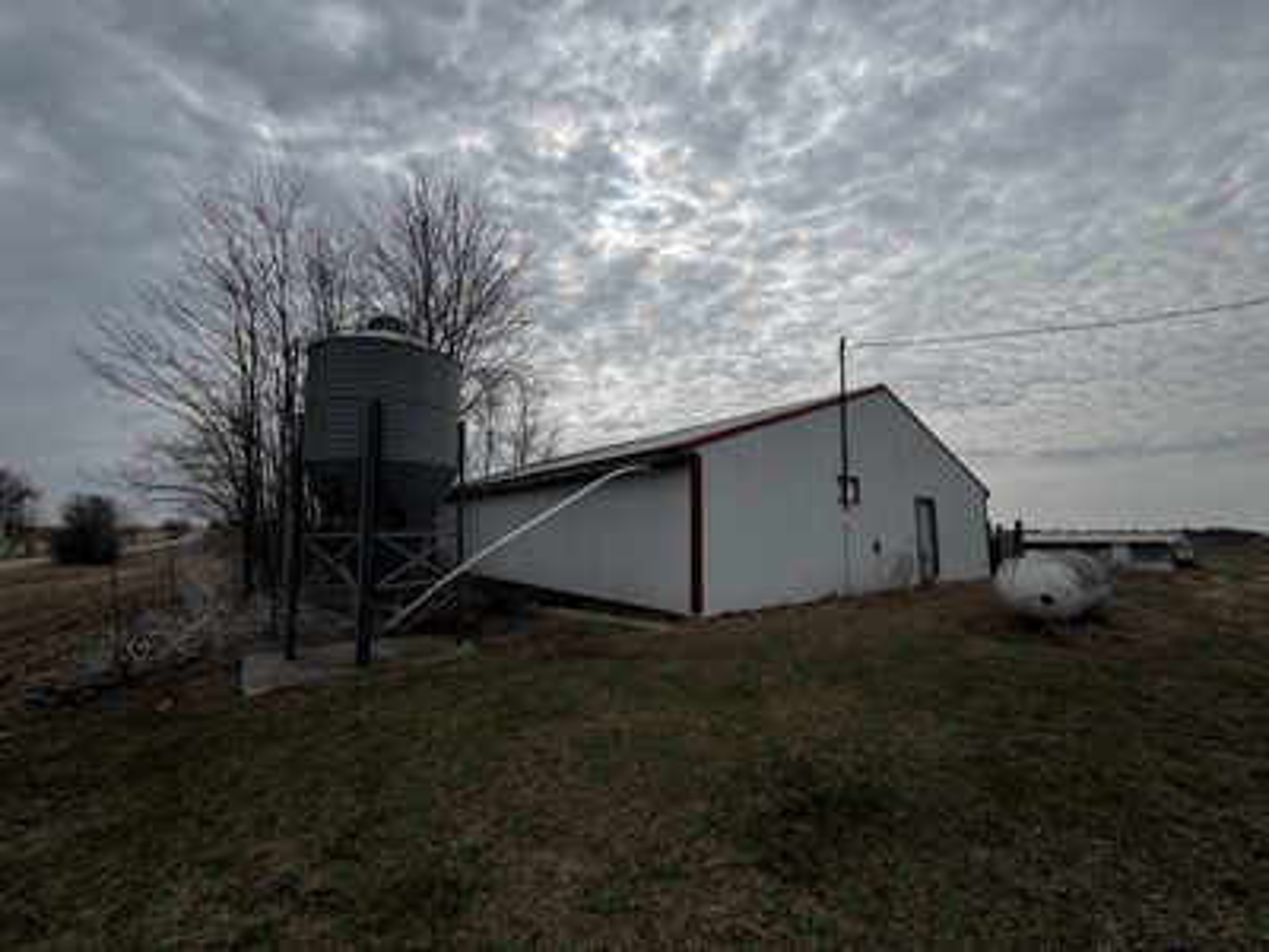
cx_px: 634
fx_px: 513
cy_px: 476
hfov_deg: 102.1
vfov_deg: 85.7
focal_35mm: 14
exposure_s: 1/3906
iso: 32
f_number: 2.2
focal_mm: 2.22
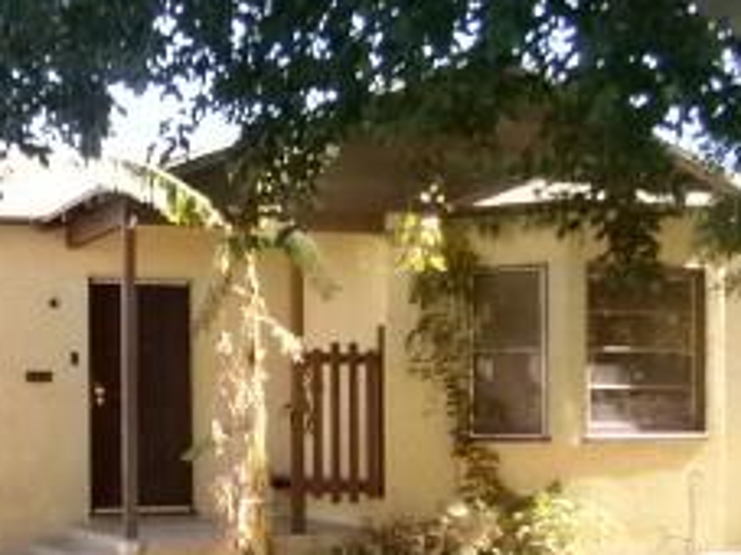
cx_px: 82
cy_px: 447
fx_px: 1177
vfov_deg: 26.0
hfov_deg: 33.2
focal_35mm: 55
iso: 80
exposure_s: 1/125
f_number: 2.8
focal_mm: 4.7
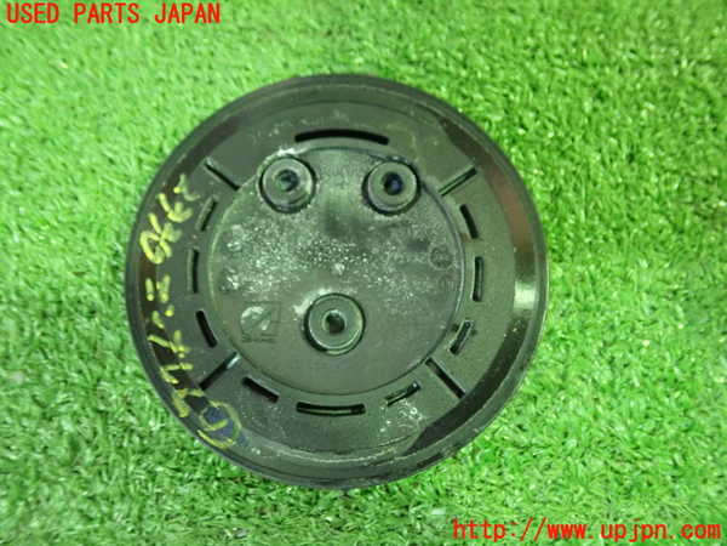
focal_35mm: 30
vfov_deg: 46.8
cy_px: 273
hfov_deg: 60.0
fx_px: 630
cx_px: 364
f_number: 2.3
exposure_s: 1/30
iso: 1000
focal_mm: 5.5
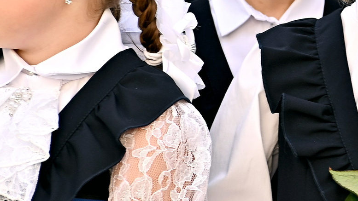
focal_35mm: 569
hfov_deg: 3.8
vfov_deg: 2.1
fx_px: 5401
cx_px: 376
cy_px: 47
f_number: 5.6
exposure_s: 1/200
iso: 125
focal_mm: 165
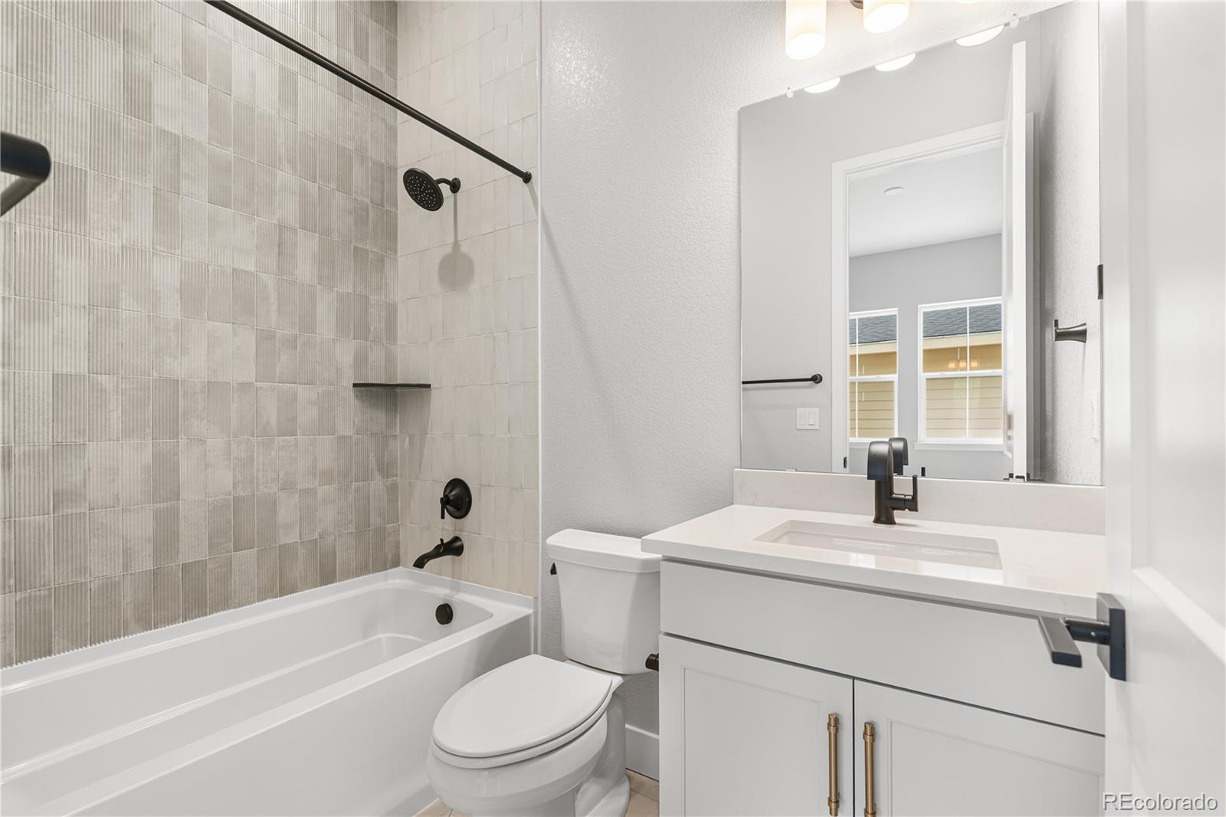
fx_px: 545
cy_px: 408
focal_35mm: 16
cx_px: 613
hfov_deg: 96.7
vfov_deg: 73.7
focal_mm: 16
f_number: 5.6
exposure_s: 1/5
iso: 160
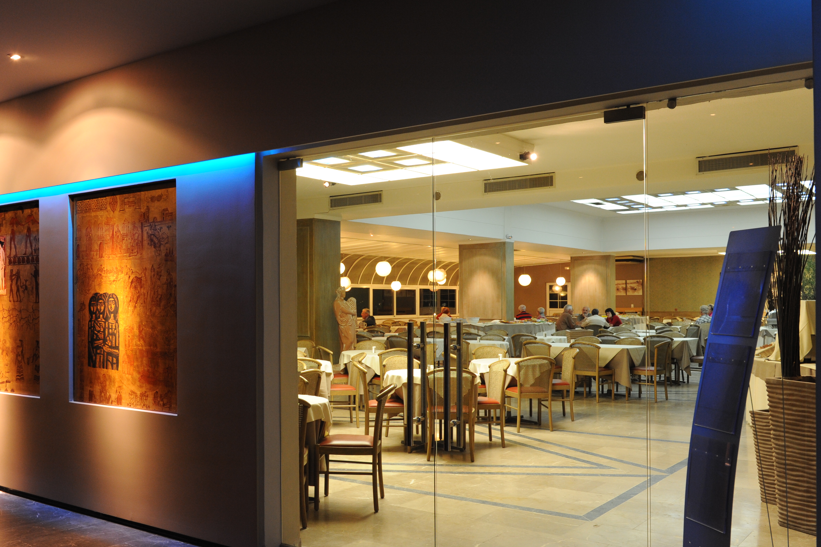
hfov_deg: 54.2
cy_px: 292
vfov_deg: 37.8
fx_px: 798
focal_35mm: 35
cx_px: 344
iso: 1250
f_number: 8
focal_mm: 29
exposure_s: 1/6
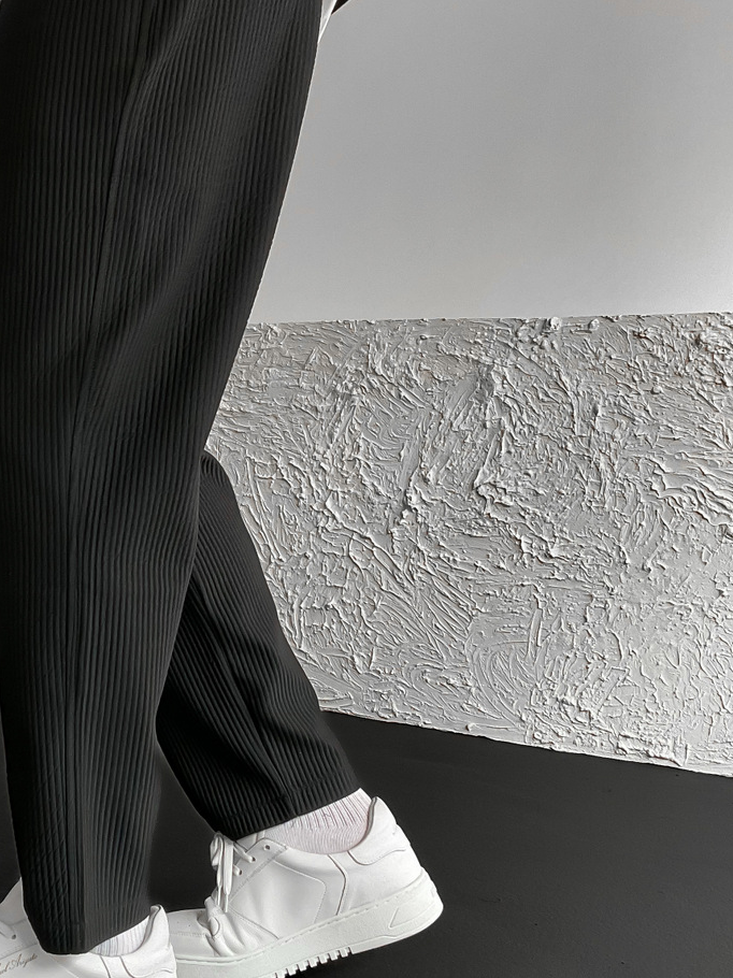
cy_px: 480
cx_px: 134
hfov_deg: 27.9
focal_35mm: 51
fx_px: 1441
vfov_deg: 37.5
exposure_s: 1/120
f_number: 1.8
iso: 64
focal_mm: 3
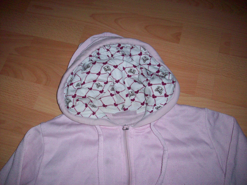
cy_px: 92
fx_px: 264
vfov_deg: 38.7
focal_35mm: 37
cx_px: 124
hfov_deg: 50.1
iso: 160
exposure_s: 1/45
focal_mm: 6.2
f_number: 2.8
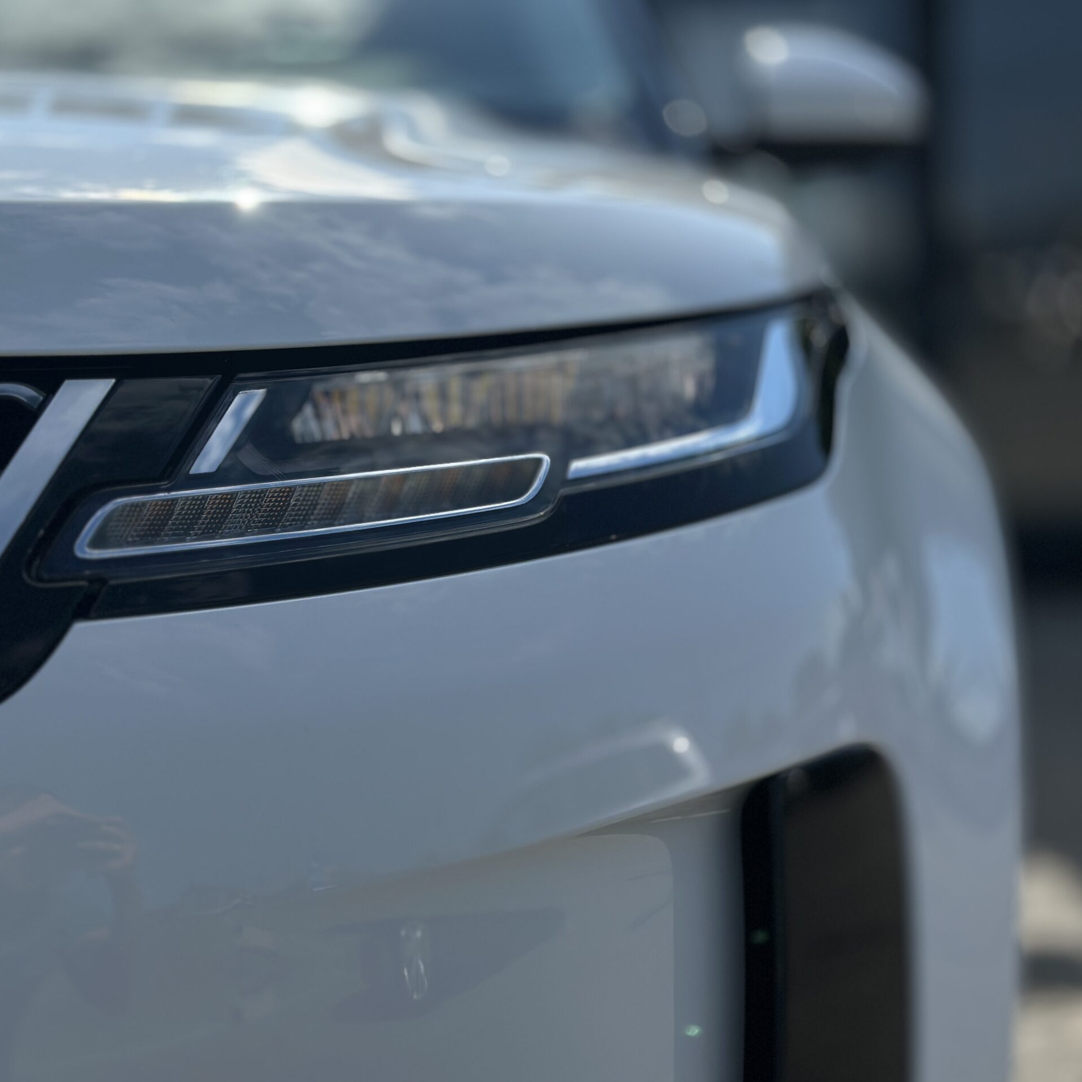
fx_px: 2016
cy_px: 538
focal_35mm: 57
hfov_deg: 30.0
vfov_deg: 30.0
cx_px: 498
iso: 80
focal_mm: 6.86
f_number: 1.78
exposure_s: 1/10870
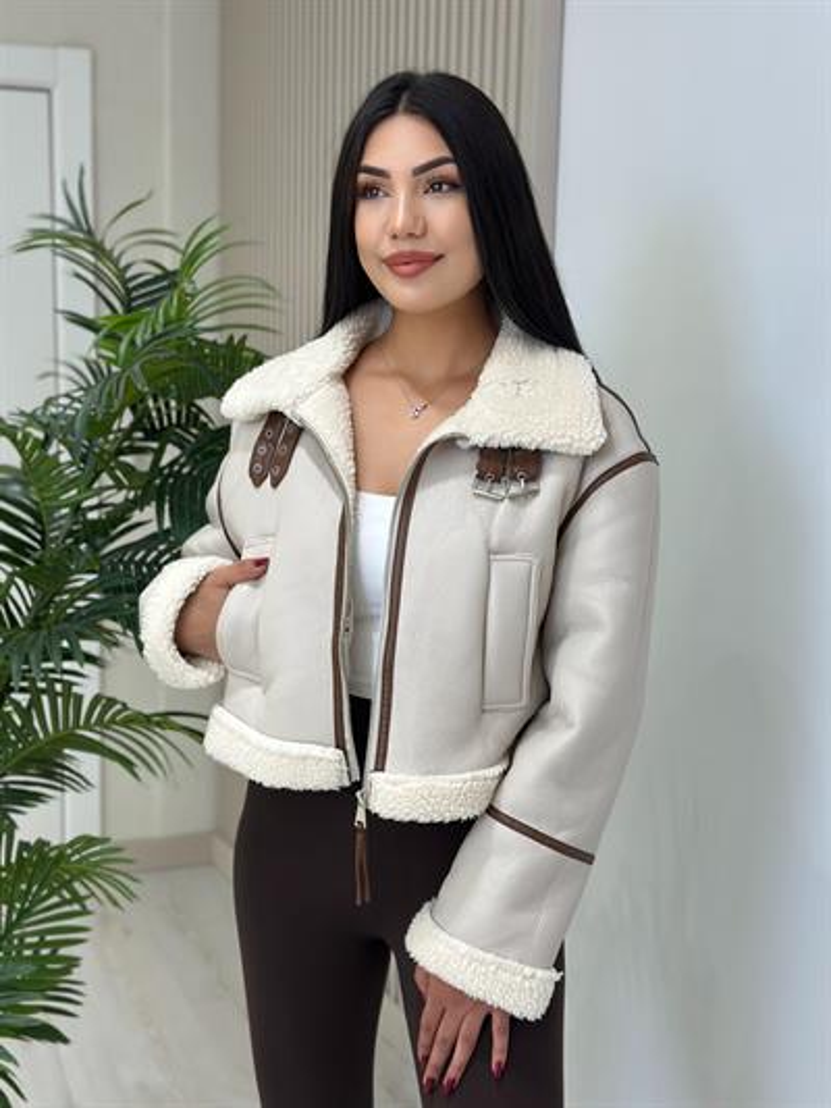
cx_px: 416
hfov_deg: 30.3
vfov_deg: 39.6
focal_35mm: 48
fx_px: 1536
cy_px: 554
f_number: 1.78
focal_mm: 6.86
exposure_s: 1/145
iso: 64
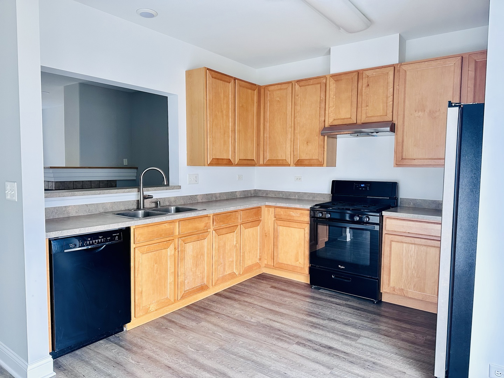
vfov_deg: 56.8
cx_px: 252
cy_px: 189
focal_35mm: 24
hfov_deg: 71.6
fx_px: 349
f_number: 1.78
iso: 250
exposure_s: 1/60
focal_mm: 6.86
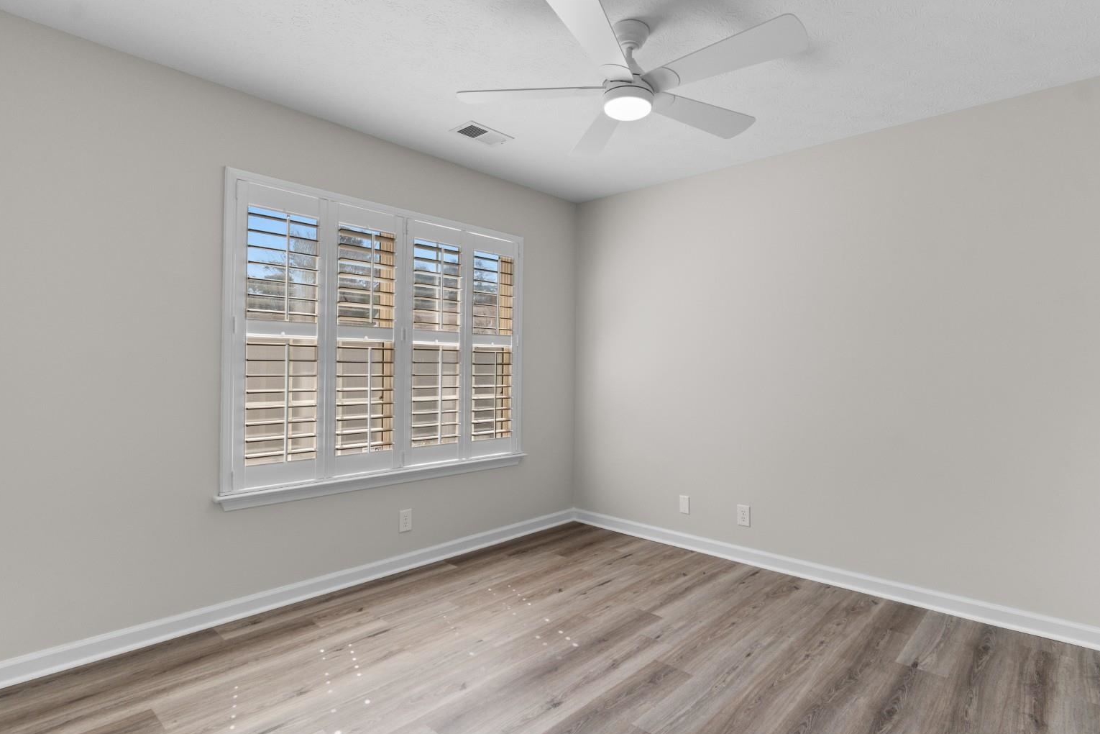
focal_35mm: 18
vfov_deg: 67.4
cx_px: 577
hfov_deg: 89.9
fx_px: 550
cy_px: 361
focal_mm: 11.5
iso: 100
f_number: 4.8
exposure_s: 1/20
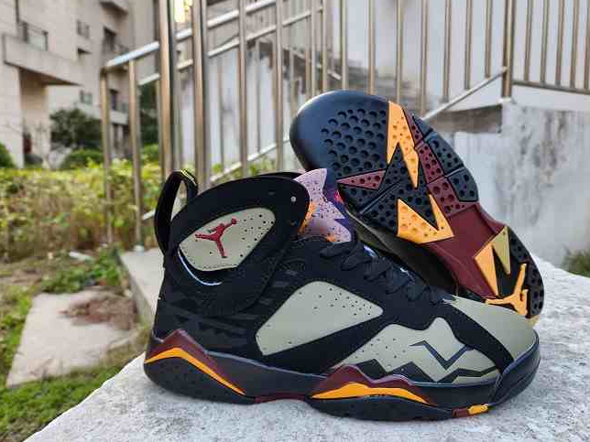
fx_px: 426
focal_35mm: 25
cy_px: 204
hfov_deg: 69.3
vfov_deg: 54.8
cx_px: 318
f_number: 1.8
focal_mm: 5.4
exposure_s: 1/180
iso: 80
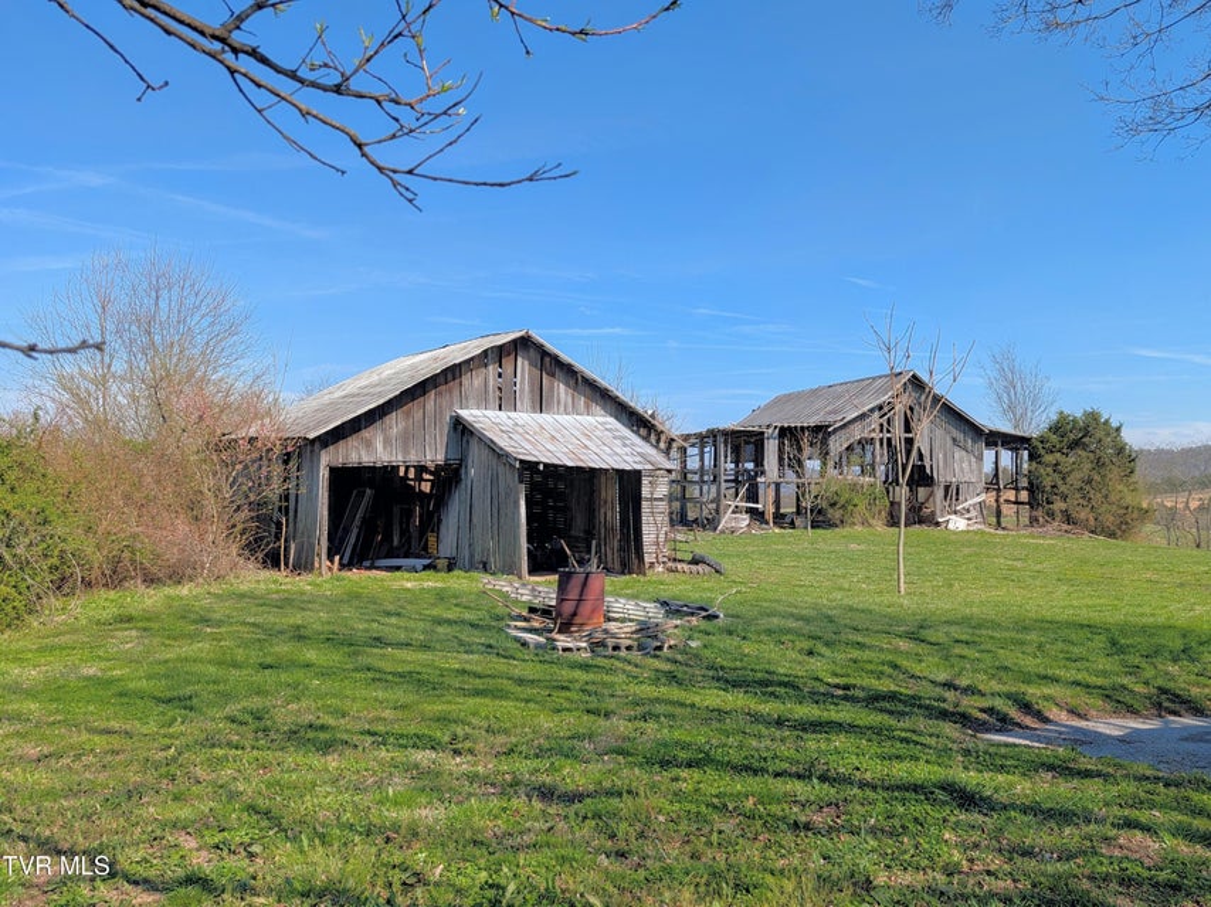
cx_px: 606
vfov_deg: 56.8
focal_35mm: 24
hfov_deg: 71.6
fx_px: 839
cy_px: 454
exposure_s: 1/1195
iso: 21
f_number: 1.68
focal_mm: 6.9
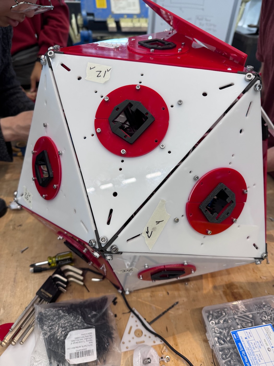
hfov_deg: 56.8
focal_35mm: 24
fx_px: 253
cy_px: 183
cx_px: 137
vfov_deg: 71.6
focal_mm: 6.76
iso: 160
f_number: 1.78
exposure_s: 1/120
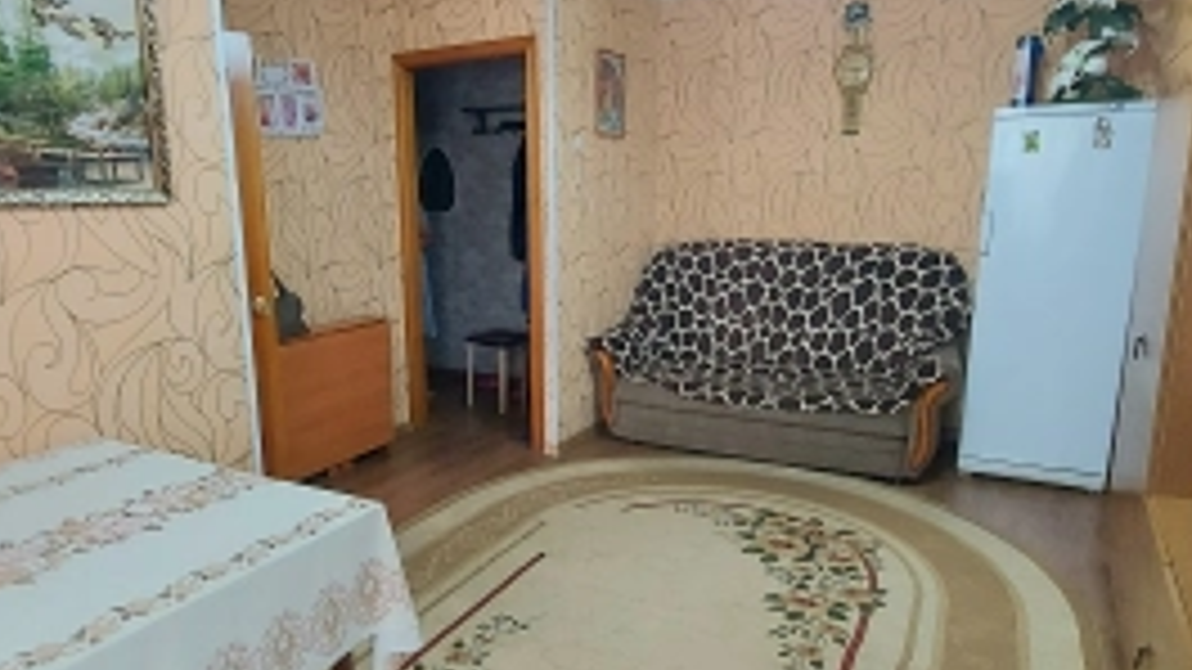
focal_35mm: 25
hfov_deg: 73.9
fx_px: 790
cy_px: 400
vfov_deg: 45.7
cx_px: 538
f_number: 2.2
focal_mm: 1.74
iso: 320
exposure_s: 1/33
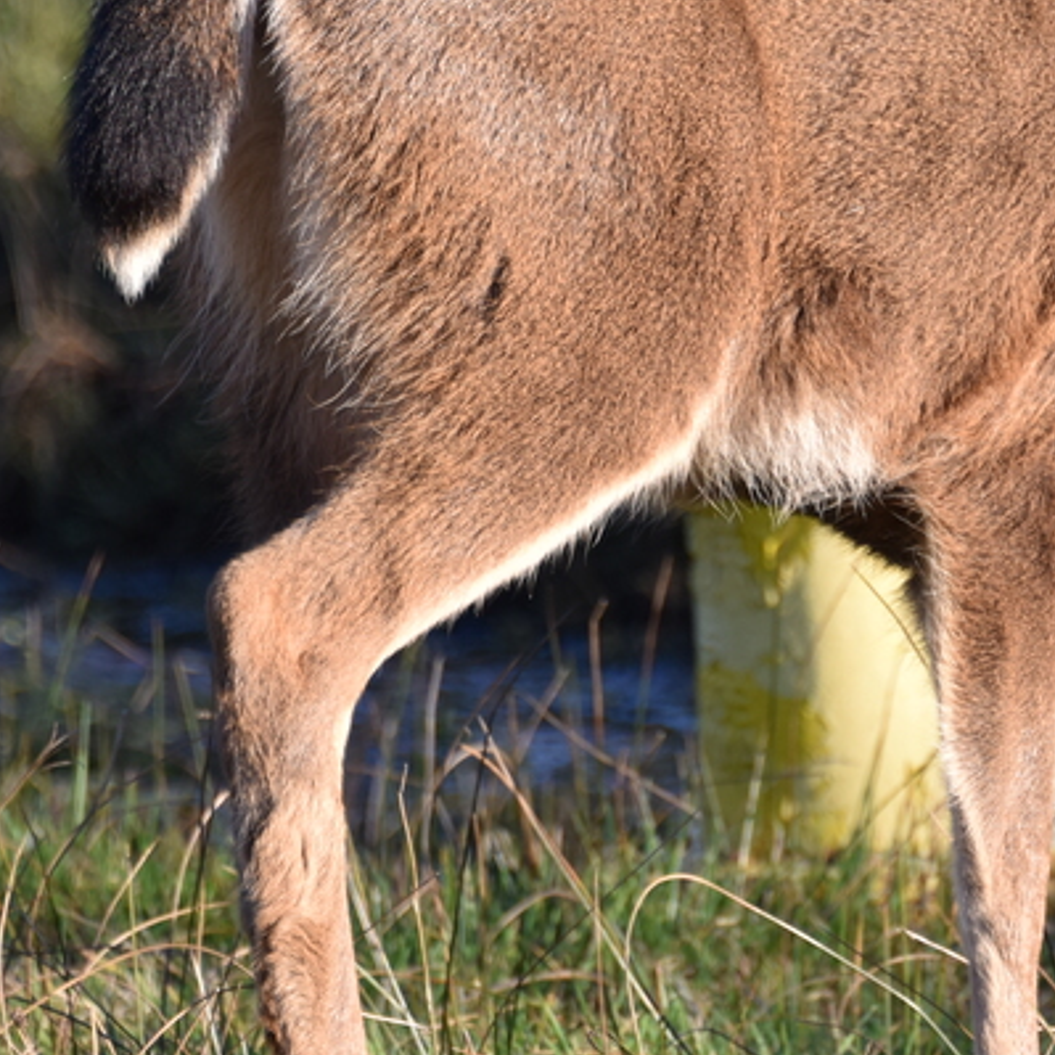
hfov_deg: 3.1
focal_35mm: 572
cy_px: 259
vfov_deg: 3.1
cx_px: 915
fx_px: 19723
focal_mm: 210
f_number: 5.6
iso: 360
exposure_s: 1/500
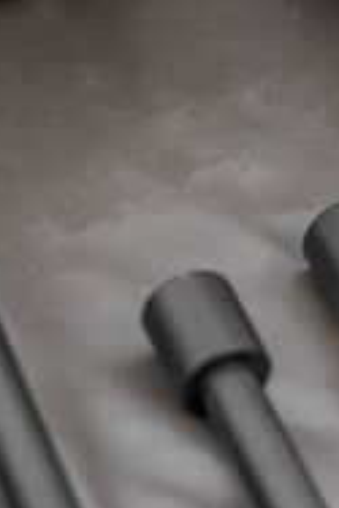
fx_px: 2062
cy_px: 117
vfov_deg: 14.0
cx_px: 260
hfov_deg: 9.4
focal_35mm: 146
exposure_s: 1/100
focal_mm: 45.7
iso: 100
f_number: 4.5
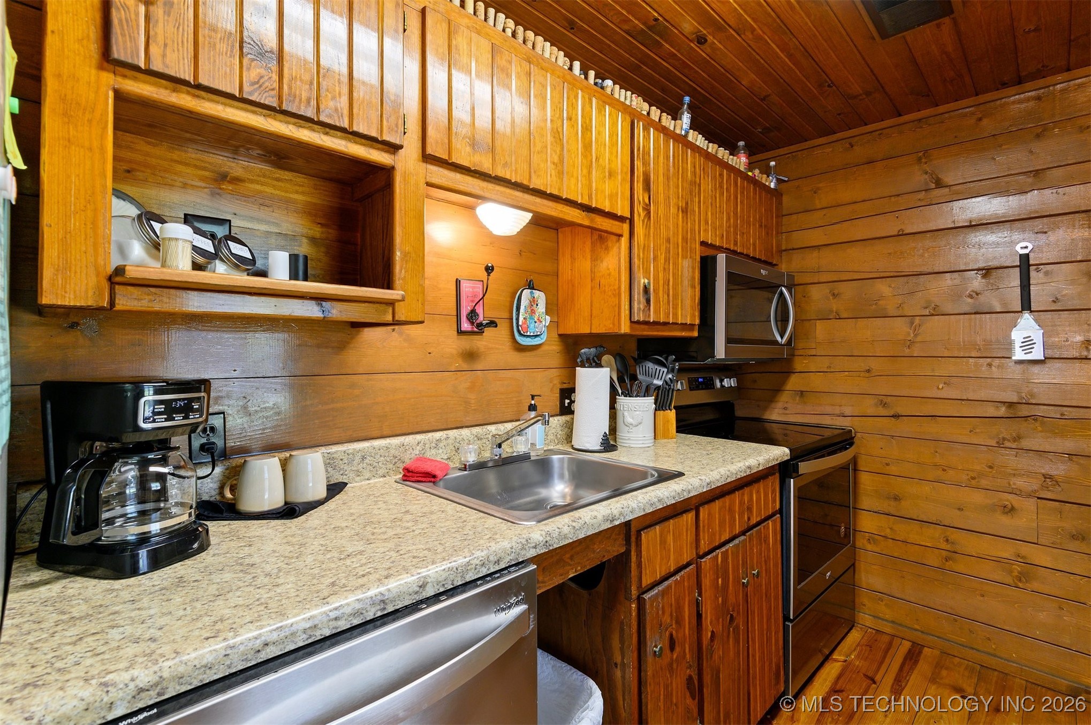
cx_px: 546
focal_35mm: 16
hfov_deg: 96.8
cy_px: 362
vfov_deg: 73.6
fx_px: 484
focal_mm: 16
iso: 400
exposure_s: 1/5
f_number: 7.1
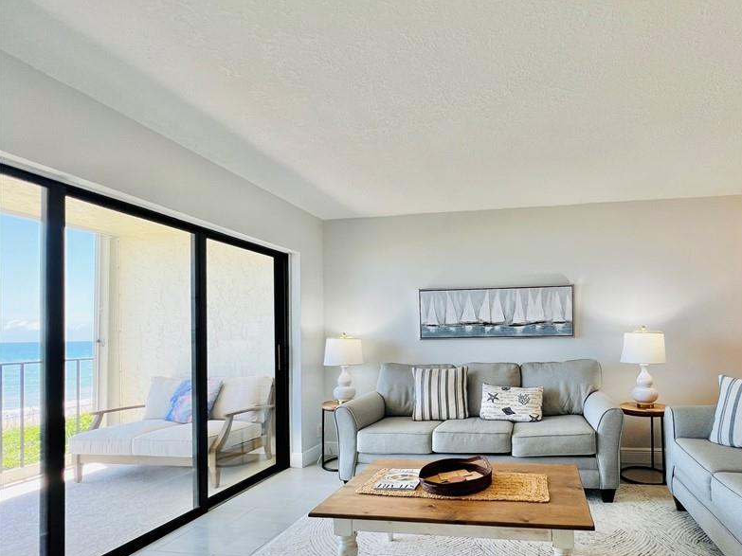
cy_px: 332
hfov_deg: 88.4
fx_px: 364
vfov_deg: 74.0
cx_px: 483
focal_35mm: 17
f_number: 1.8
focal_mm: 1.57
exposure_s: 1/120
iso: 32
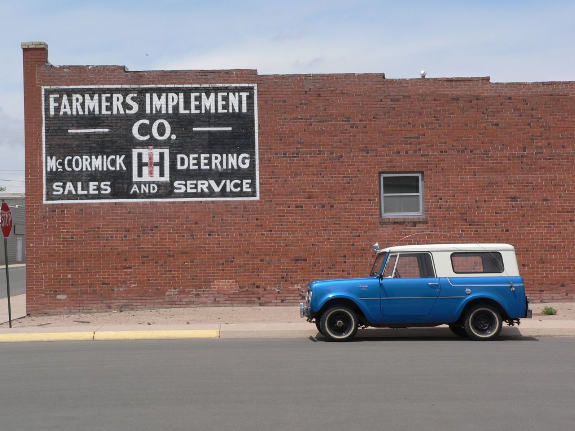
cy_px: 216
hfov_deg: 34.3
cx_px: 288
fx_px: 930
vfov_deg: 26.1
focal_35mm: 56
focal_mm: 9.2
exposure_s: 1/500
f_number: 5.6
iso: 80
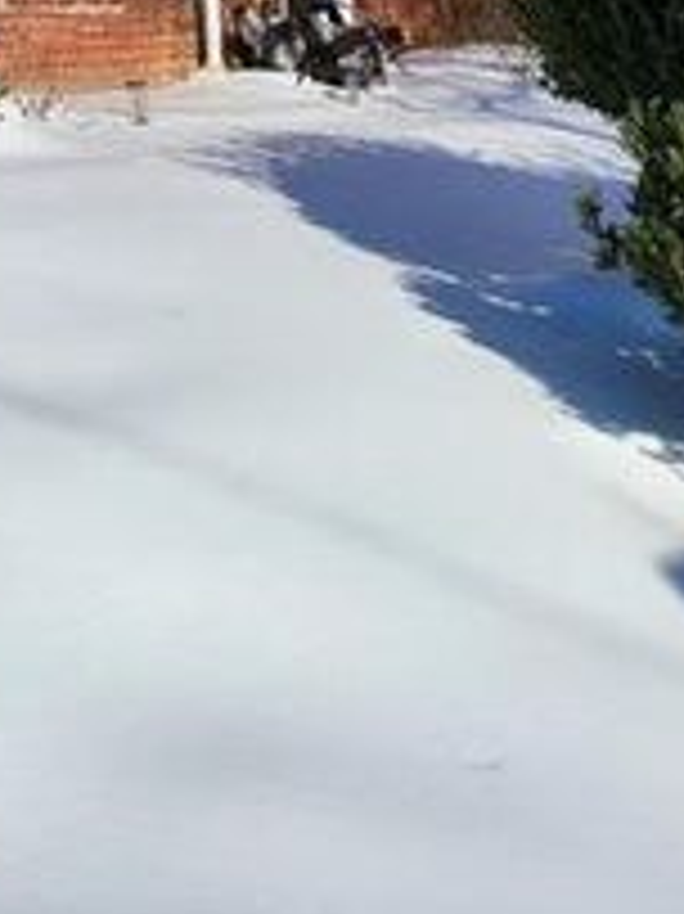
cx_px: -22
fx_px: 2084
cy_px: -430
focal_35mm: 79
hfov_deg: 18.1
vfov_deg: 21.2
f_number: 1.8
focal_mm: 5
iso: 40
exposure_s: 1/4939
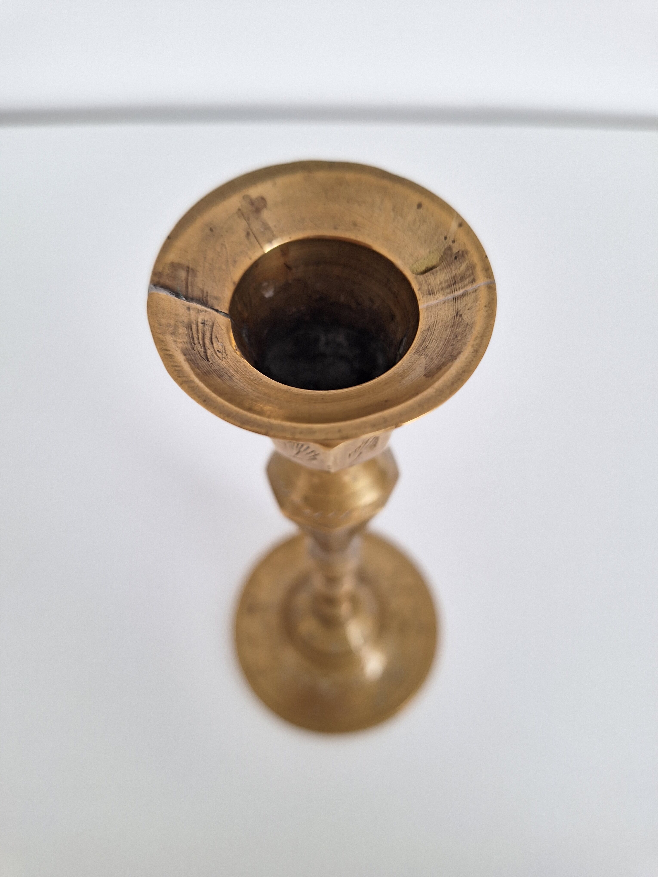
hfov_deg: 58.9
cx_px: 329
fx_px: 583
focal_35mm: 23
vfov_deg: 73.9
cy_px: 438
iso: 64
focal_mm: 5.54
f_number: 1.8
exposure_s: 1/50
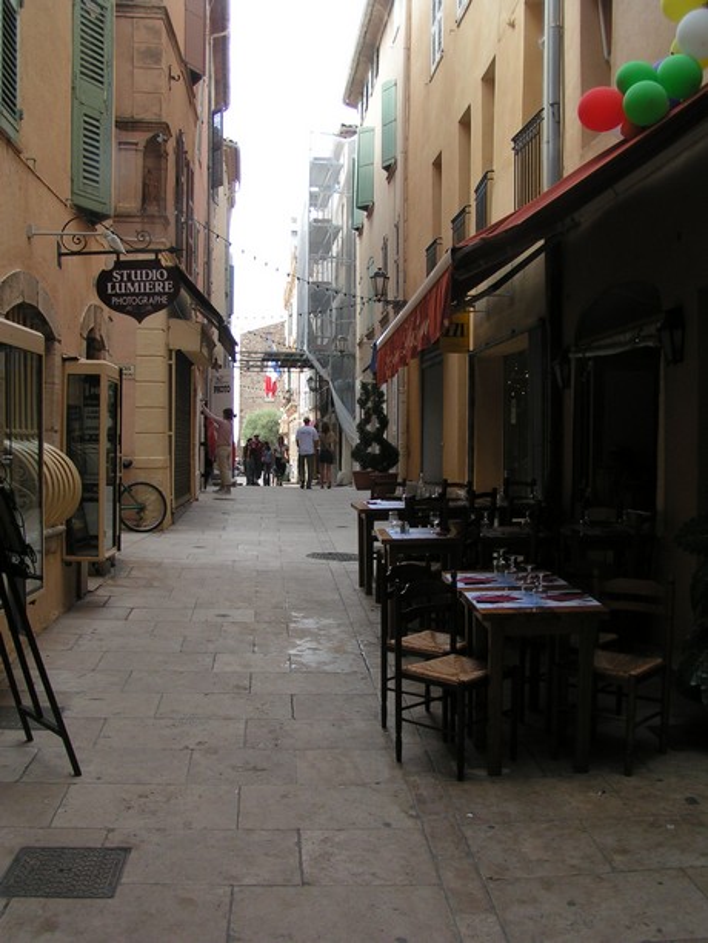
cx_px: 354
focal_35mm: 38
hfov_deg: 37.7
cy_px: 472
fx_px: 1036
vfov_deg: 49.0
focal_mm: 5.8
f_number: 5.6
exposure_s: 1/80
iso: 50
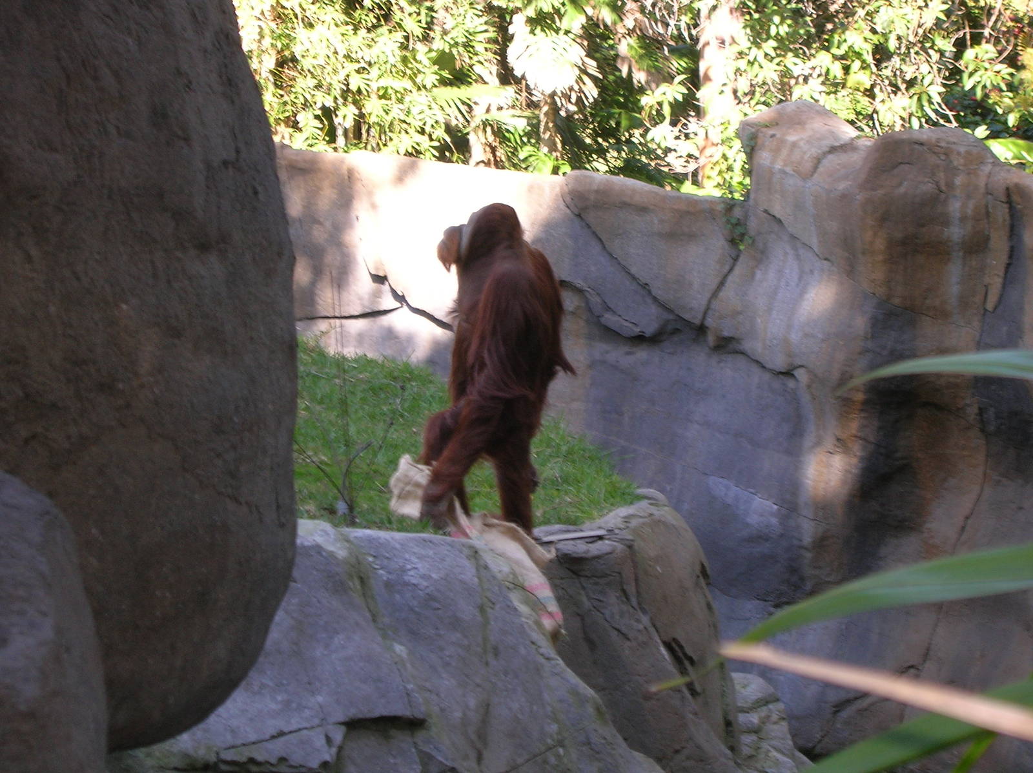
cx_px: 516
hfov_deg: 19.3
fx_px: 3041
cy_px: 386
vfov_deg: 14.5
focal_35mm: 102
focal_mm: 17.1
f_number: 4.9
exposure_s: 1/30
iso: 54
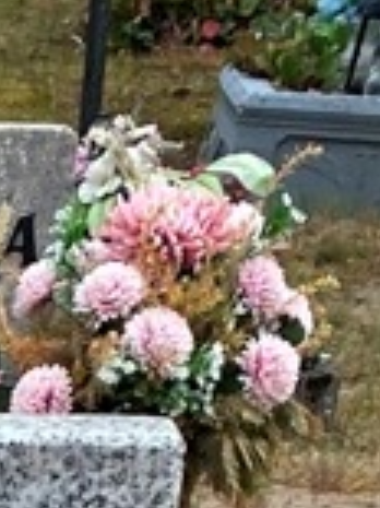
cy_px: 1560
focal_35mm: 203
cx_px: -788
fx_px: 2975
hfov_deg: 6.6
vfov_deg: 8.2
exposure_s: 1/2066
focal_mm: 4.25
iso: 32
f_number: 1.8
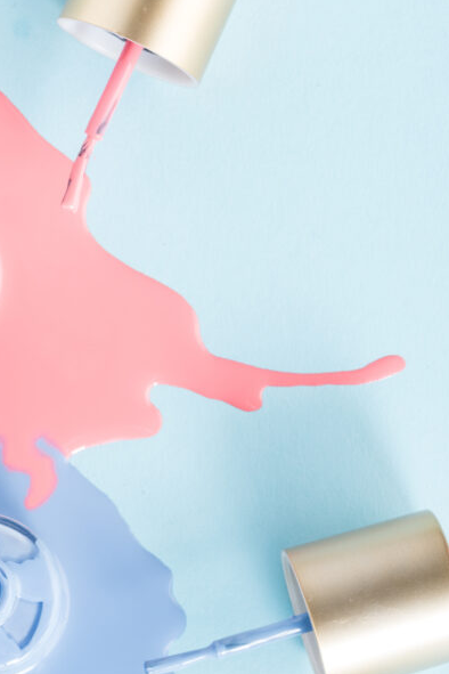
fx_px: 3592
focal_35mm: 192
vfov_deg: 10.7
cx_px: 124
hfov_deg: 7.1
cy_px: 547
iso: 125
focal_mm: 105
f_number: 20
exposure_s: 1/200
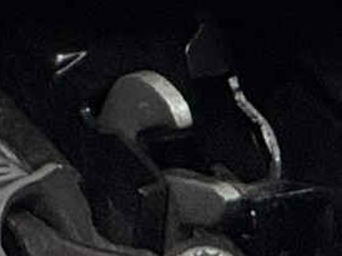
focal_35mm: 898
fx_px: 8864
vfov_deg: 1.6
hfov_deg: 2.2
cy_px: -591
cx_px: 644
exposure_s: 1/100
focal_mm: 15.66
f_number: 2.8
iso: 160
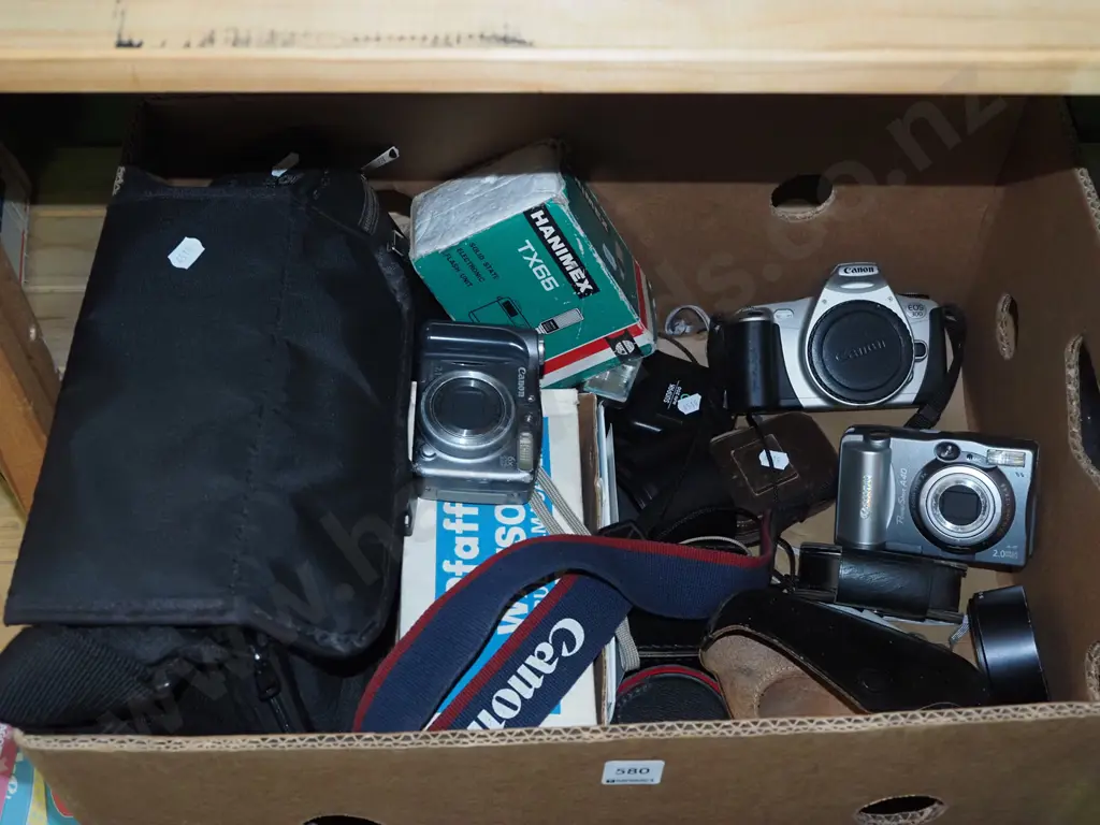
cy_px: 412
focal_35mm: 44
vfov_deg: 32.9
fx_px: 1398
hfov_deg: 42.9
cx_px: 550
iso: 3200
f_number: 5.6
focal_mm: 22
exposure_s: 1/160
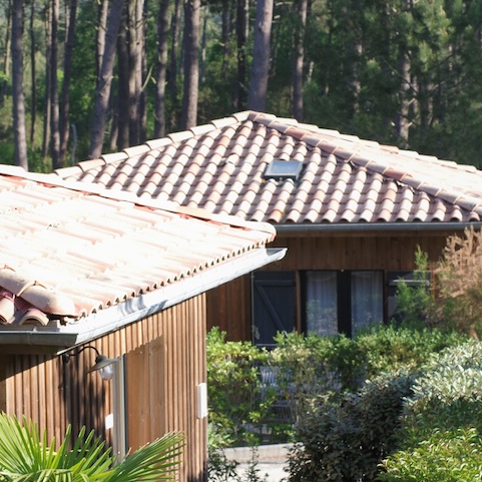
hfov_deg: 10.5
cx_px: 203
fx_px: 2615
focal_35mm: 166
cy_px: 238
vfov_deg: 10.5
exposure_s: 1/500
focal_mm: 63
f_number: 5.6
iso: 400
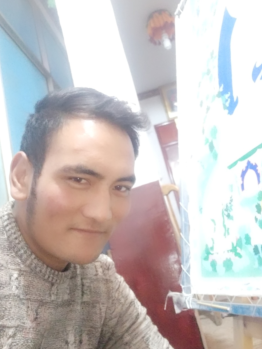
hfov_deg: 49.5
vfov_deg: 63.3
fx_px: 282
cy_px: 157
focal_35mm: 28
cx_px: 156
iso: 1985
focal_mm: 3.85
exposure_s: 1/14
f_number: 2
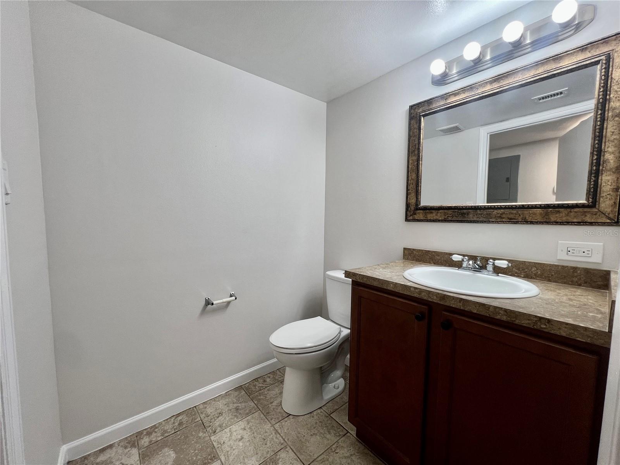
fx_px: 233
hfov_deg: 106.2
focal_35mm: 13
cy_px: 232
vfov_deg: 89.9
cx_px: 310
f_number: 1.8
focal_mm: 1.57
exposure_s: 1/120
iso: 80
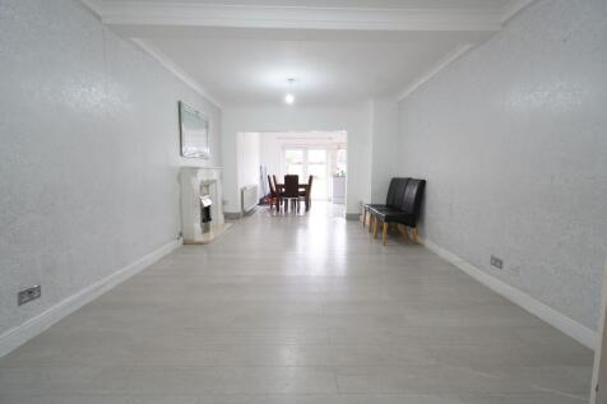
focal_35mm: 16
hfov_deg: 96.8
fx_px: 270
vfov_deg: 73.7
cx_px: 304
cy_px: 202
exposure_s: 1/8
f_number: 5.6
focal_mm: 16
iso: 500
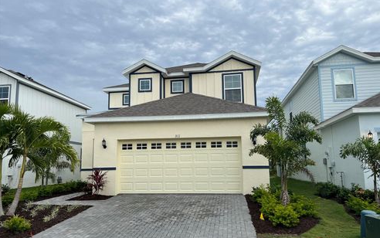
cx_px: 190
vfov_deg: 44.5
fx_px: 290
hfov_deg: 66.4
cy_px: 131
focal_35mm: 28
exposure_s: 1/1344
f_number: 1.5
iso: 50
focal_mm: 5.7
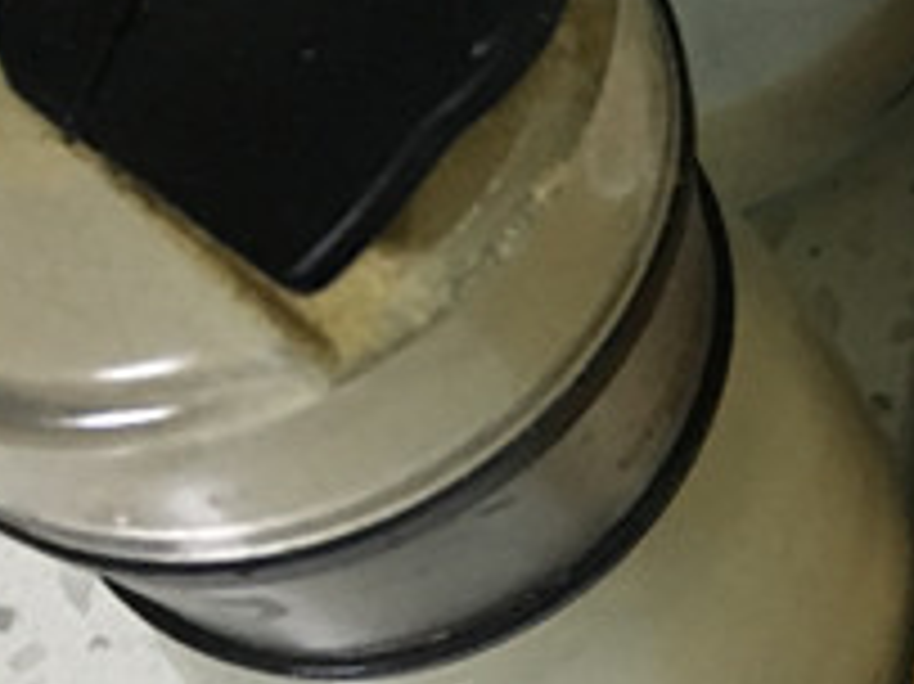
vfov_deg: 13.3
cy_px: -234
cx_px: 1261
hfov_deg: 17.1
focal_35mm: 107
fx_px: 2824
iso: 200
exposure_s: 1/17
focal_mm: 4.15
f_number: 2.2
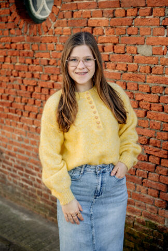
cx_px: 84
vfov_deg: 39.6
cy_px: 126
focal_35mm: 50
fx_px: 349
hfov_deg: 27.0
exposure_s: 1/800
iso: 160
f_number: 2.5
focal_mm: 50
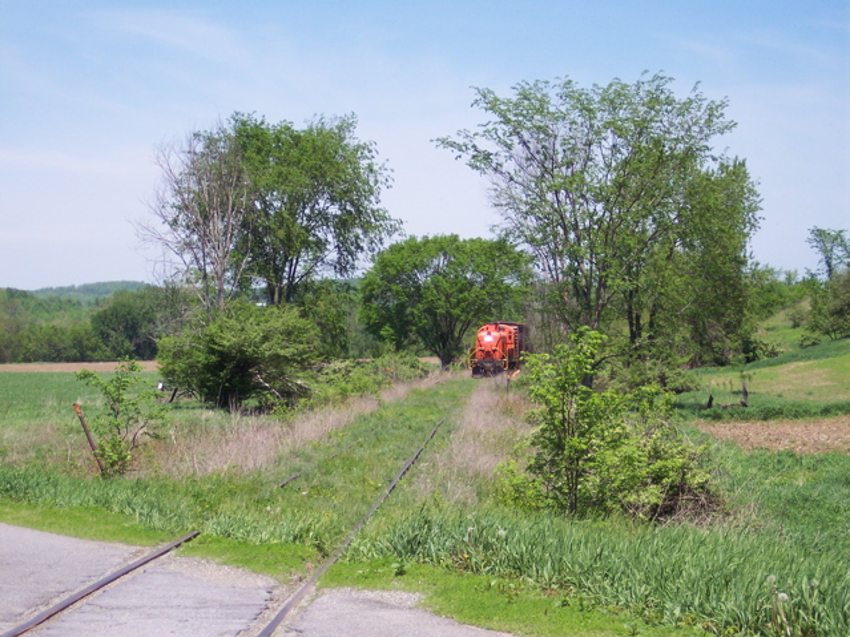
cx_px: 425
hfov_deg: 19.5
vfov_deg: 14.6
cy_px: 318
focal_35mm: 101
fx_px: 2480
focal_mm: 21.3
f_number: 4.8
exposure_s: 1/700
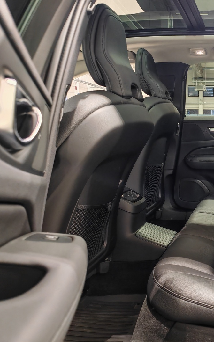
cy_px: 171
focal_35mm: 37
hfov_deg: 31.1
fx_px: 345
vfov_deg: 52.8
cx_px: 227
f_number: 1.6
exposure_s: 1/50
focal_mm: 5.4
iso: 800
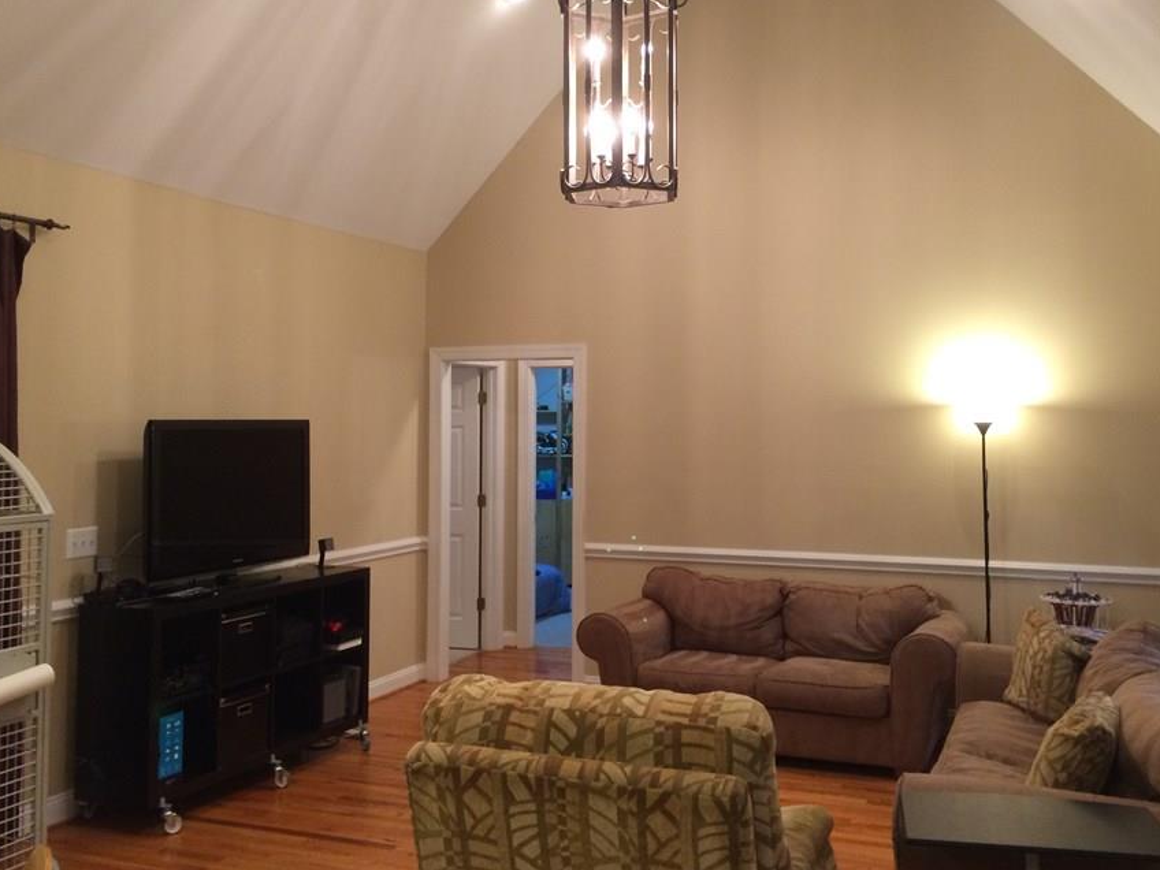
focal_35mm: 35
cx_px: 616
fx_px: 1173
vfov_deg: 40.6
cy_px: 368
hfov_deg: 52.6
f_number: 2.2
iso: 160
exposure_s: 1/30
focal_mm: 4.15
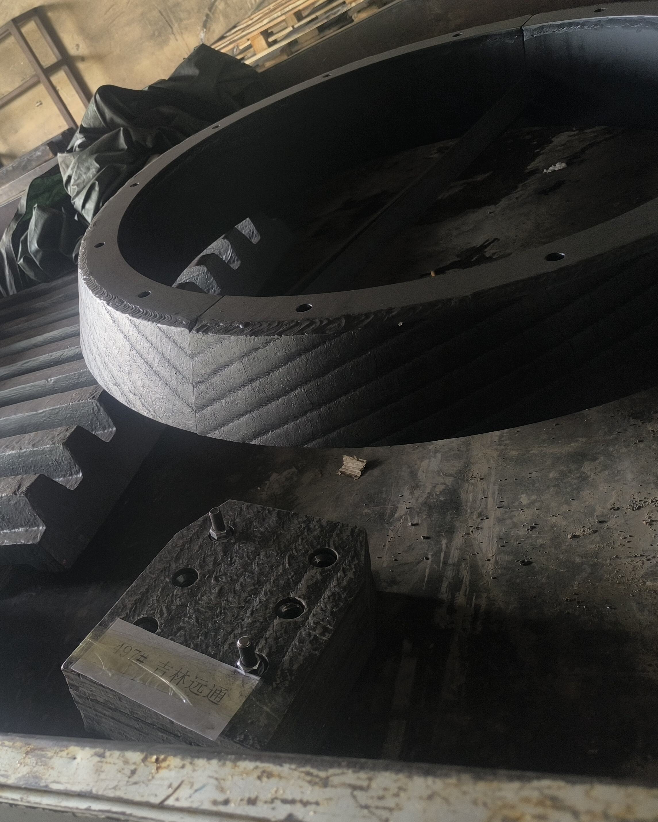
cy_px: 403
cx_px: 163
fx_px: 779
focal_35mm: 32
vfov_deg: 55.7
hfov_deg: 44.3
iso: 800
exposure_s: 1/99.9
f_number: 1.65
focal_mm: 6.14
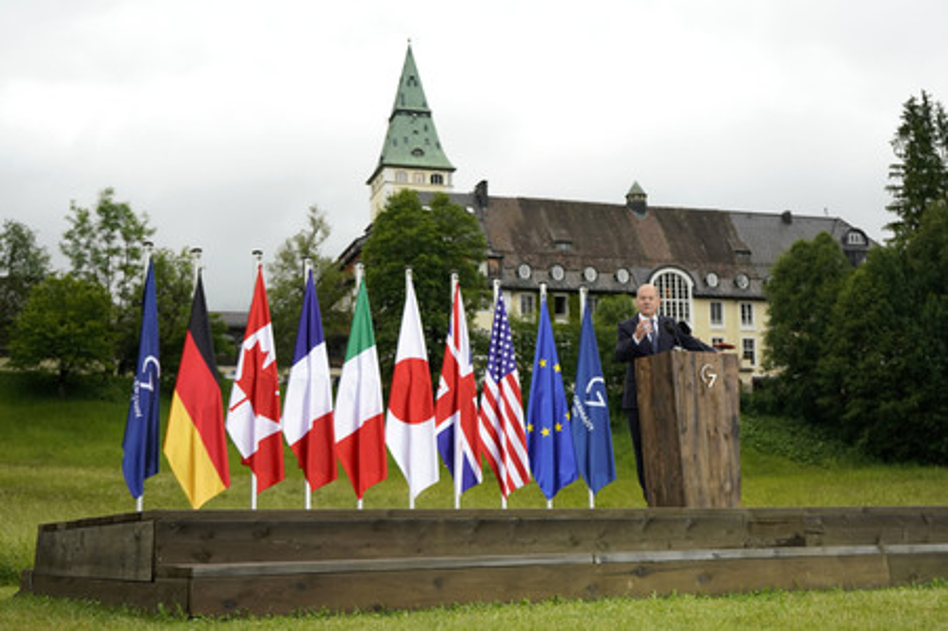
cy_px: 316
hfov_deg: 45.5
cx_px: 474
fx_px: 1131
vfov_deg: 31.1
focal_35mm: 43
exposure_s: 1/800
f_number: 4.5
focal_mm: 43
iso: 800
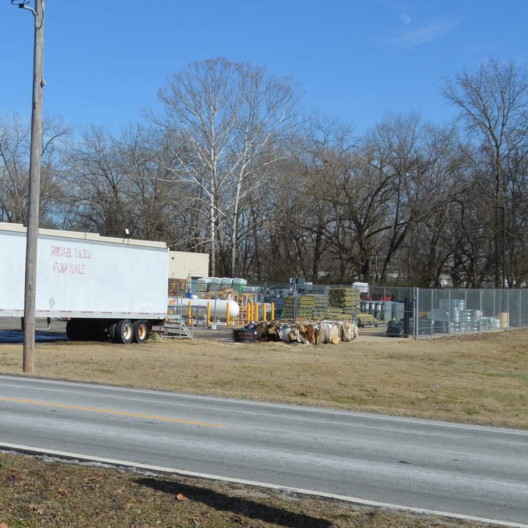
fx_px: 1312
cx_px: -94
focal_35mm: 76
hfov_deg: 21.3
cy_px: 219
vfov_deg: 22.7
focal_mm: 22
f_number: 9
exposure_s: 1/320
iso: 100
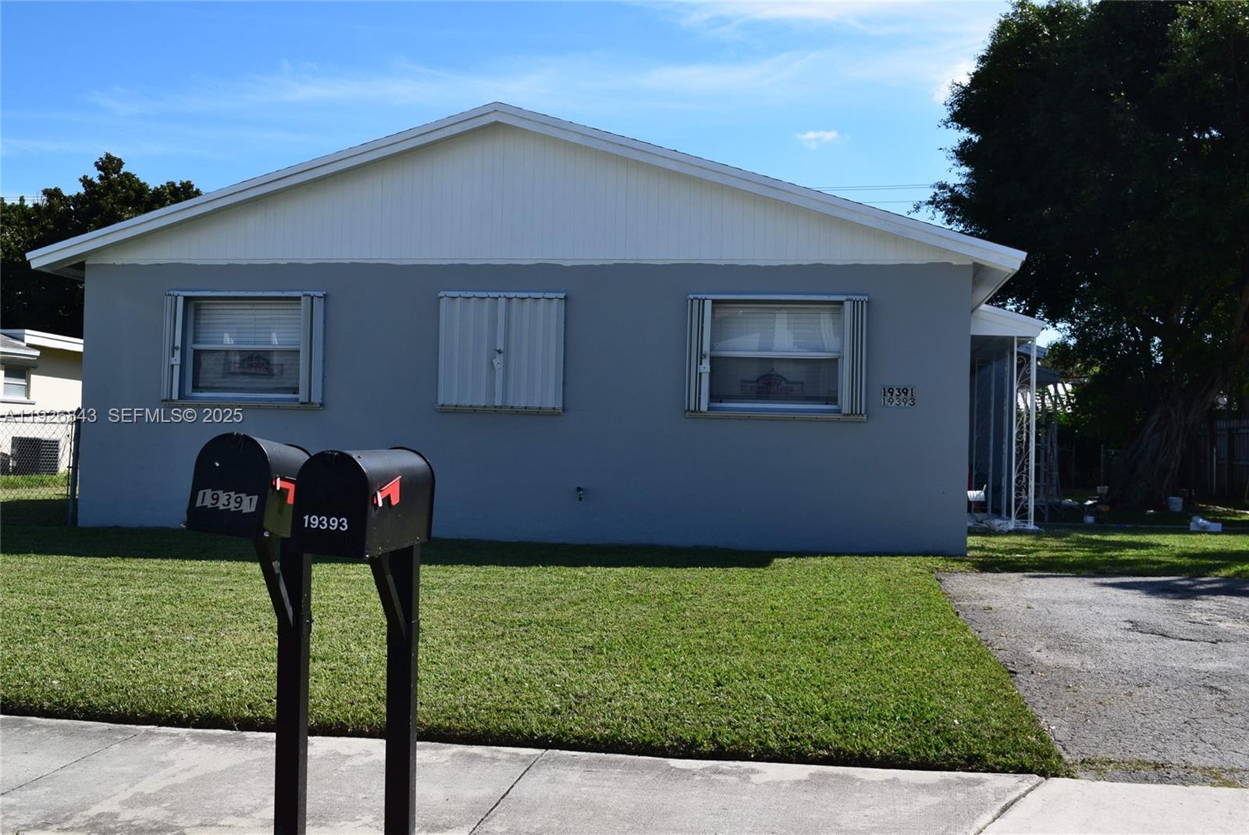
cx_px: 624
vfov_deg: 34.3
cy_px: 418
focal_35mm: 39
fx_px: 1354
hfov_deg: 49.5
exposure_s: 1/400
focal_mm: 26
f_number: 11
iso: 400
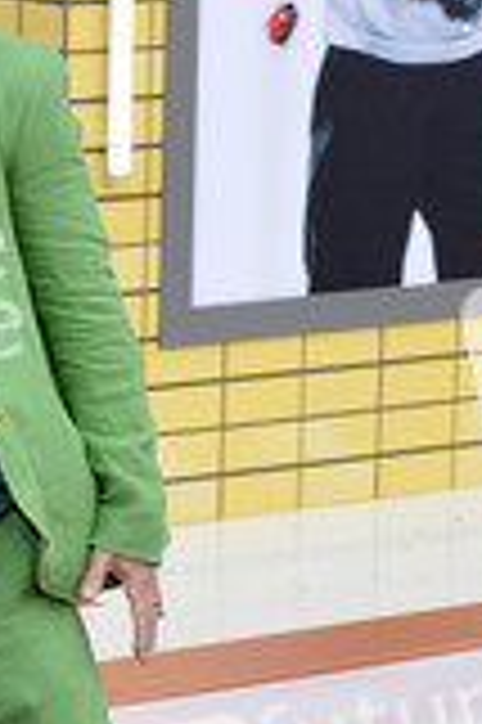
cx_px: -74
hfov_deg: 7.8
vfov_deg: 11.8
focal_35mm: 174
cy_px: 558
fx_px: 3502
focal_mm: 70
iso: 1250
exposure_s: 1/250
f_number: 7.1
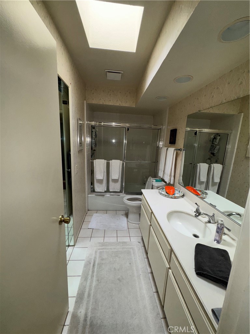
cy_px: 167
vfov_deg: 102.1
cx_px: 125
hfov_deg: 85.7
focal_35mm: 14
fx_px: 135
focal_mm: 2.22
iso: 64
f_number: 2.2
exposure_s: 1/122
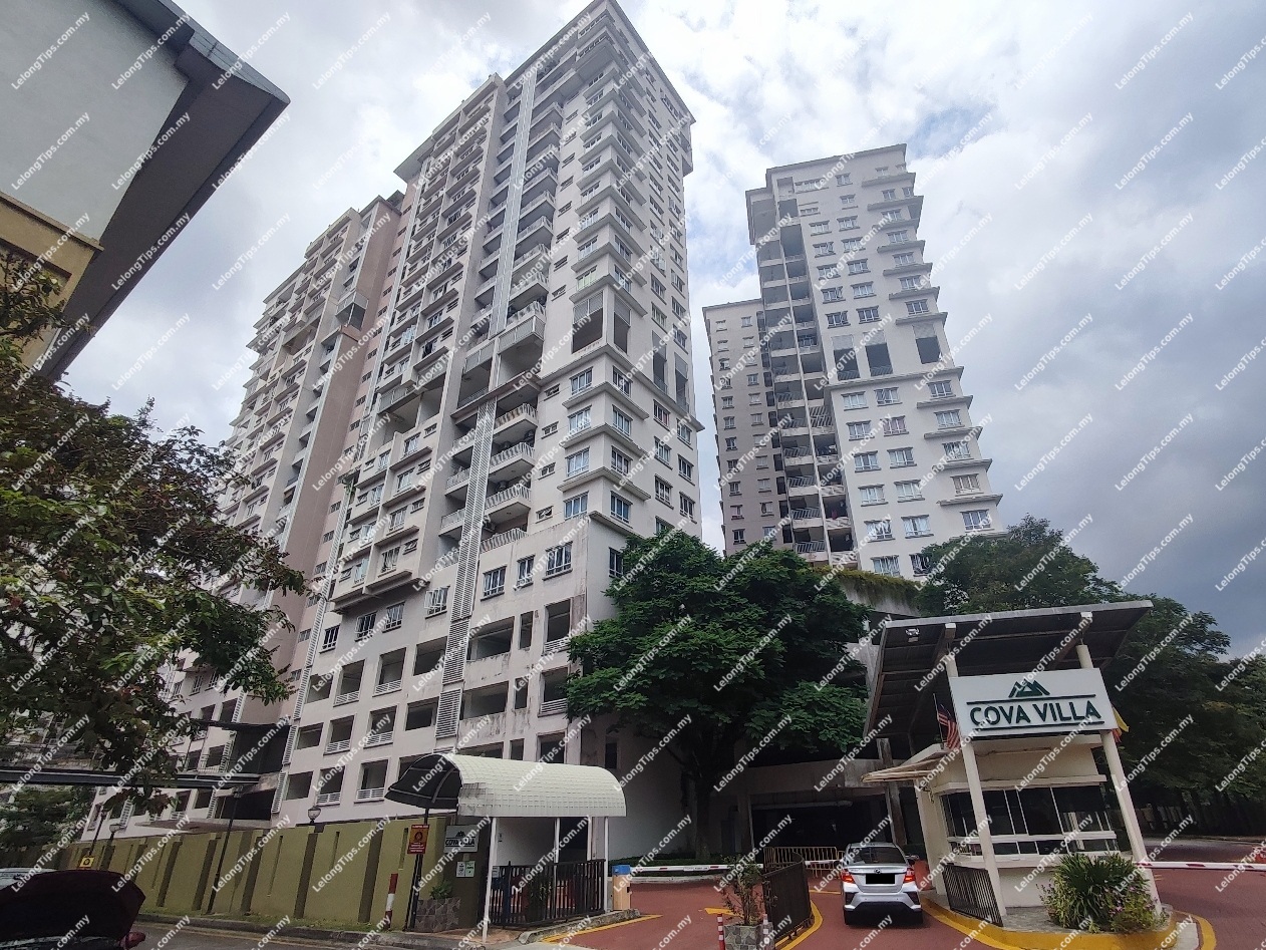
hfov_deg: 94.5
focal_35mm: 16
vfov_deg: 78.1
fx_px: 585
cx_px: 633
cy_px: 475
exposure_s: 1/1910
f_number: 2.2
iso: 50
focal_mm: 1.65
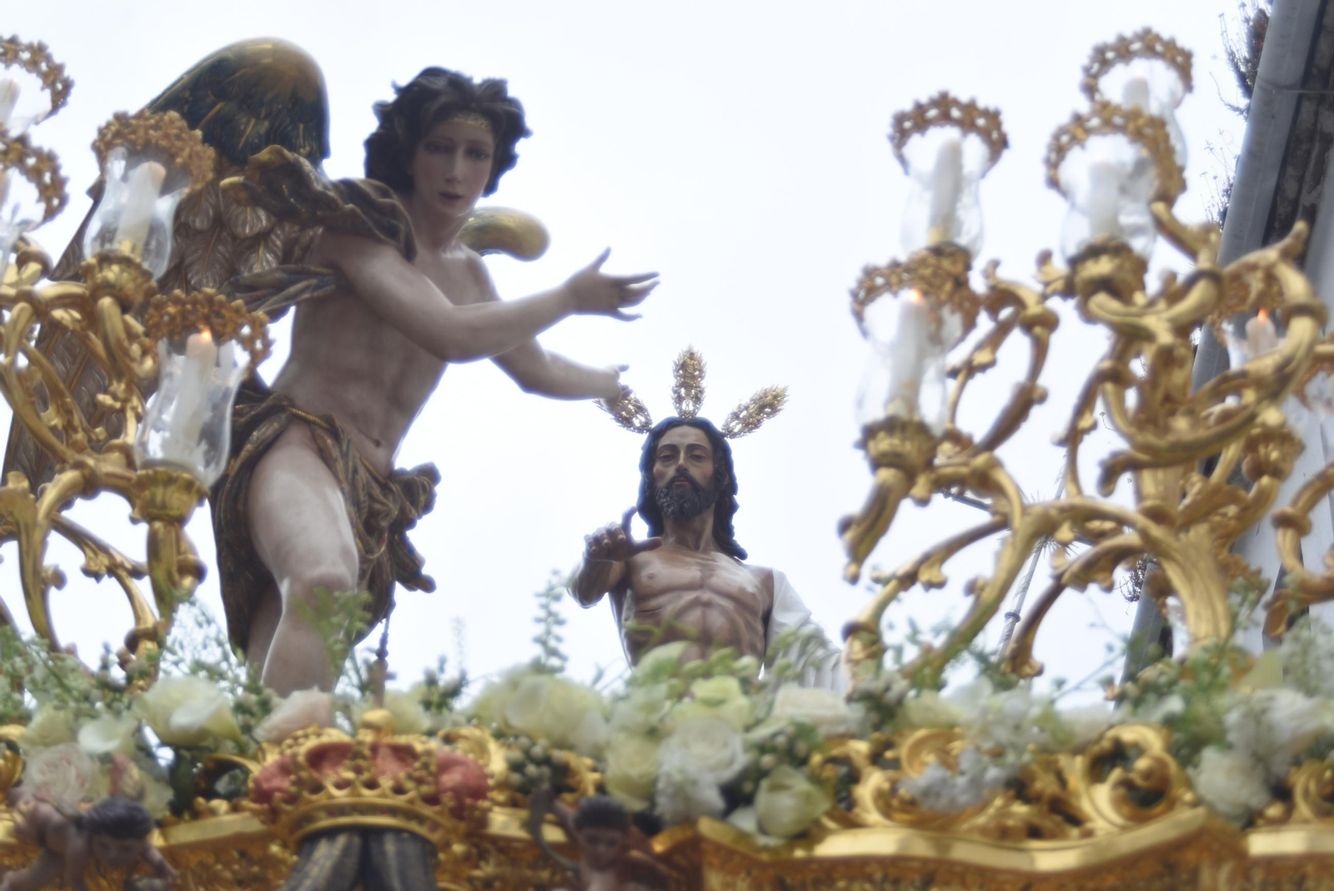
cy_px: 446
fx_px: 2039
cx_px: 667
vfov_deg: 24.6
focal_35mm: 55
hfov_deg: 36.2
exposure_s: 1/125
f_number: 5
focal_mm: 55
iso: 100
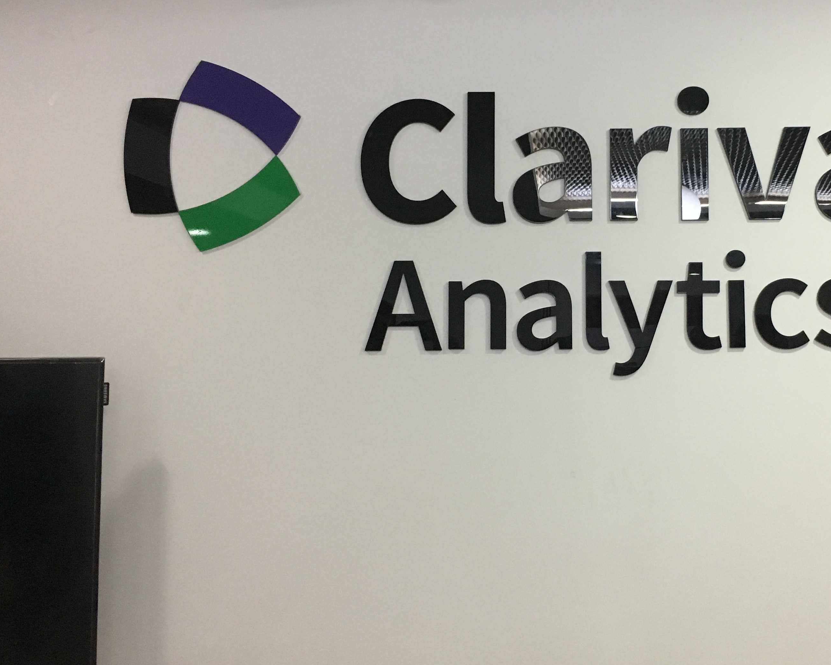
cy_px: 289
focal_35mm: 44
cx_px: 567
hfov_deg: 41.4
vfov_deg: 34.1
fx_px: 1082
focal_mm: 4.15
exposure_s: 1/33
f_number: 2.2
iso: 200
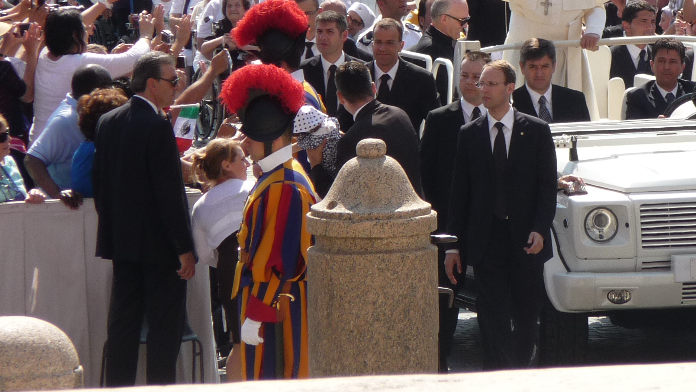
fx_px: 9818
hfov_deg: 4.1
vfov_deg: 2.3
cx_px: 548
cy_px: -9
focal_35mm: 532
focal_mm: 47
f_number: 4.9
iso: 100
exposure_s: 1/320
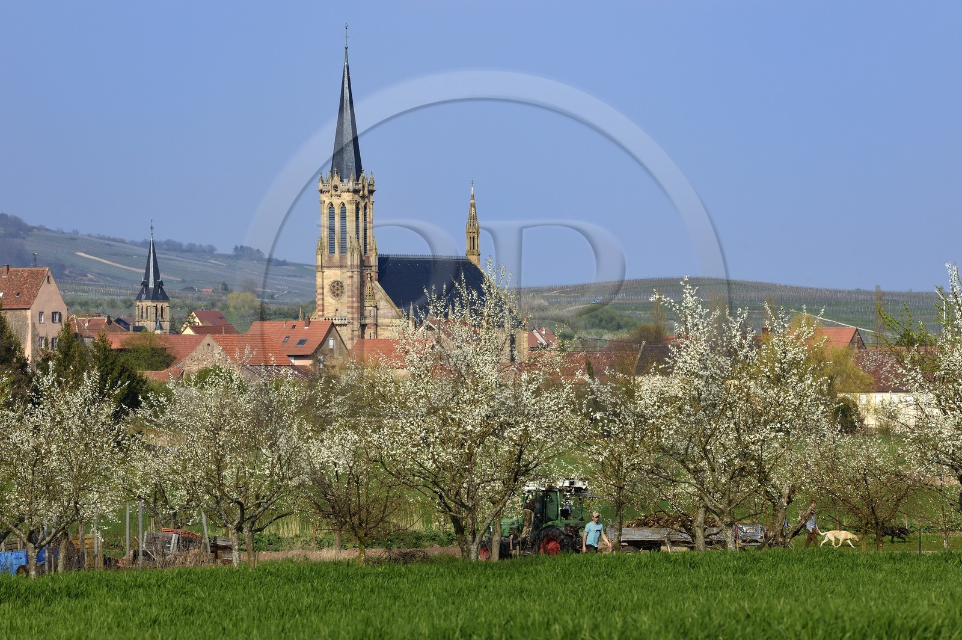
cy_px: 320
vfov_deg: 8.1
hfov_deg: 12.1
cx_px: 481
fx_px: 4539
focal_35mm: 170
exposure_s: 1/250
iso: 200
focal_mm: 170
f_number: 13
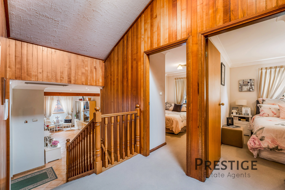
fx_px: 111
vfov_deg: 81.2
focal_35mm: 14
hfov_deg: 104.2
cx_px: 142
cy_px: 95
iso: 800
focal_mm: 14
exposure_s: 1/2.5
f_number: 11
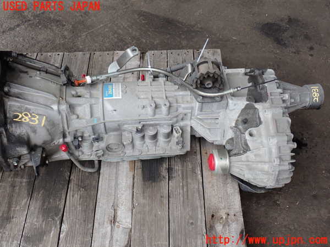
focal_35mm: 38
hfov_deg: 49.0
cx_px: 165
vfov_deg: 37.7
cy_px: 124
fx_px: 362
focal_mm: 6.83
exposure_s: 1/200
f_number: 3.5
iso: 100
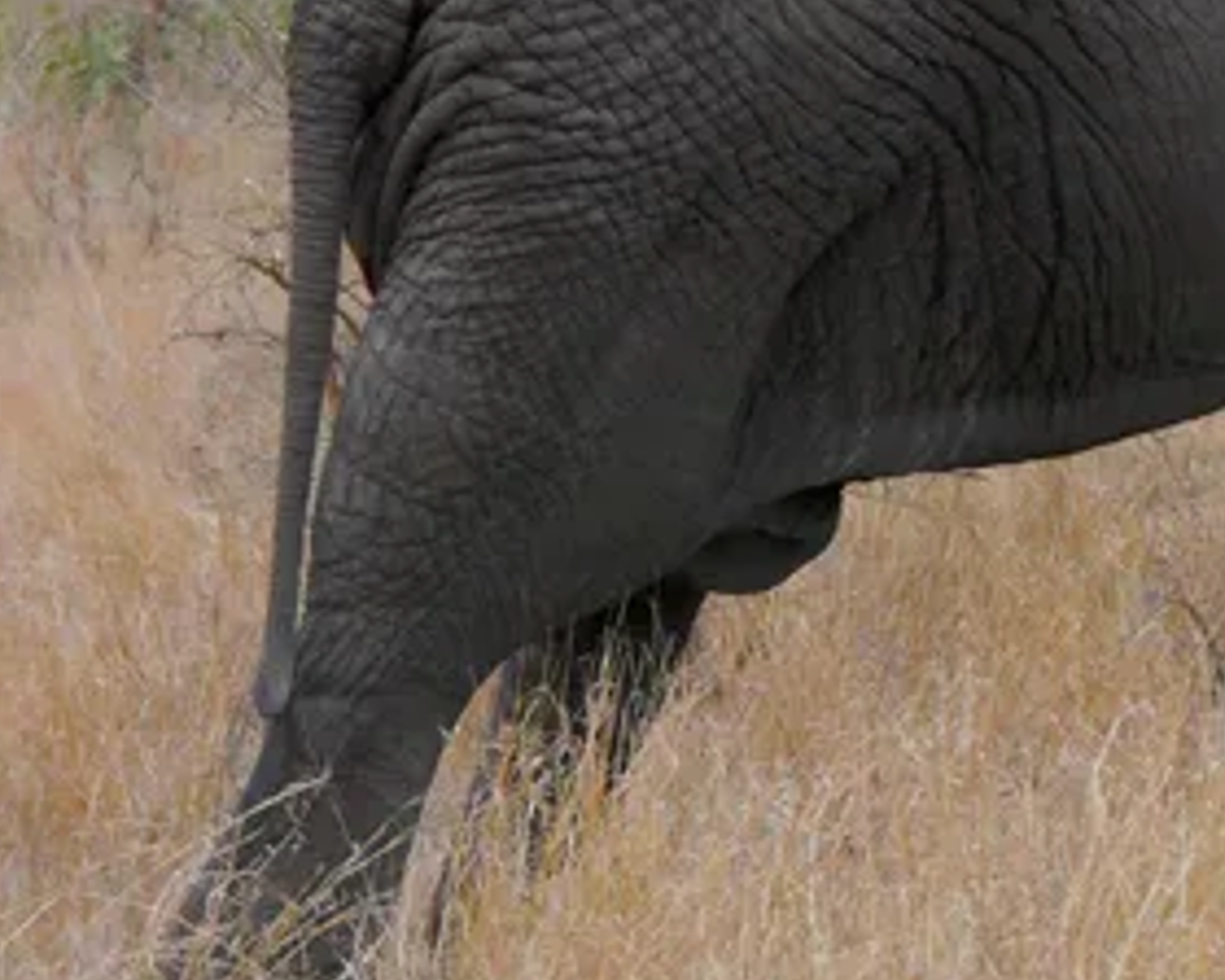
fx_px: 15626
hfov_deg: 4.5
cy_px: -92
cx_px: 1864
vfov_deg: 3.6
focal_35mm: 431
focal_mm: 52.3
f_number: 4.2
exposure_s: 1/80
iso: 1000
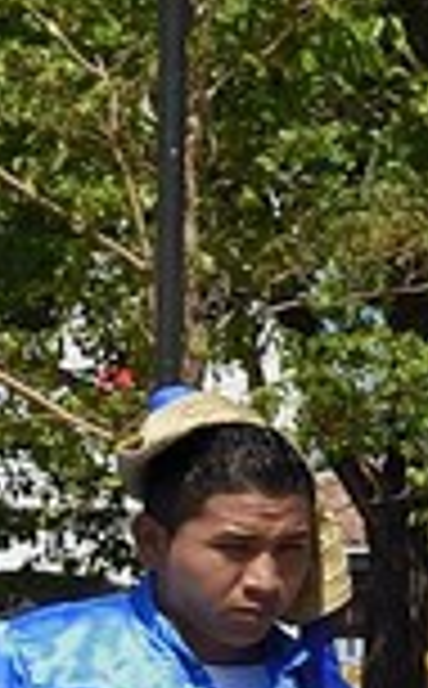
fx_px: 5607
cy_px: 728
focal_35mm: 299
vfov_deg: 7.0
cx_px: 3095
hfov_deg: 3.5
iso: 200
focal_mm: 28
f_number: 8
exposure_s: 1/640
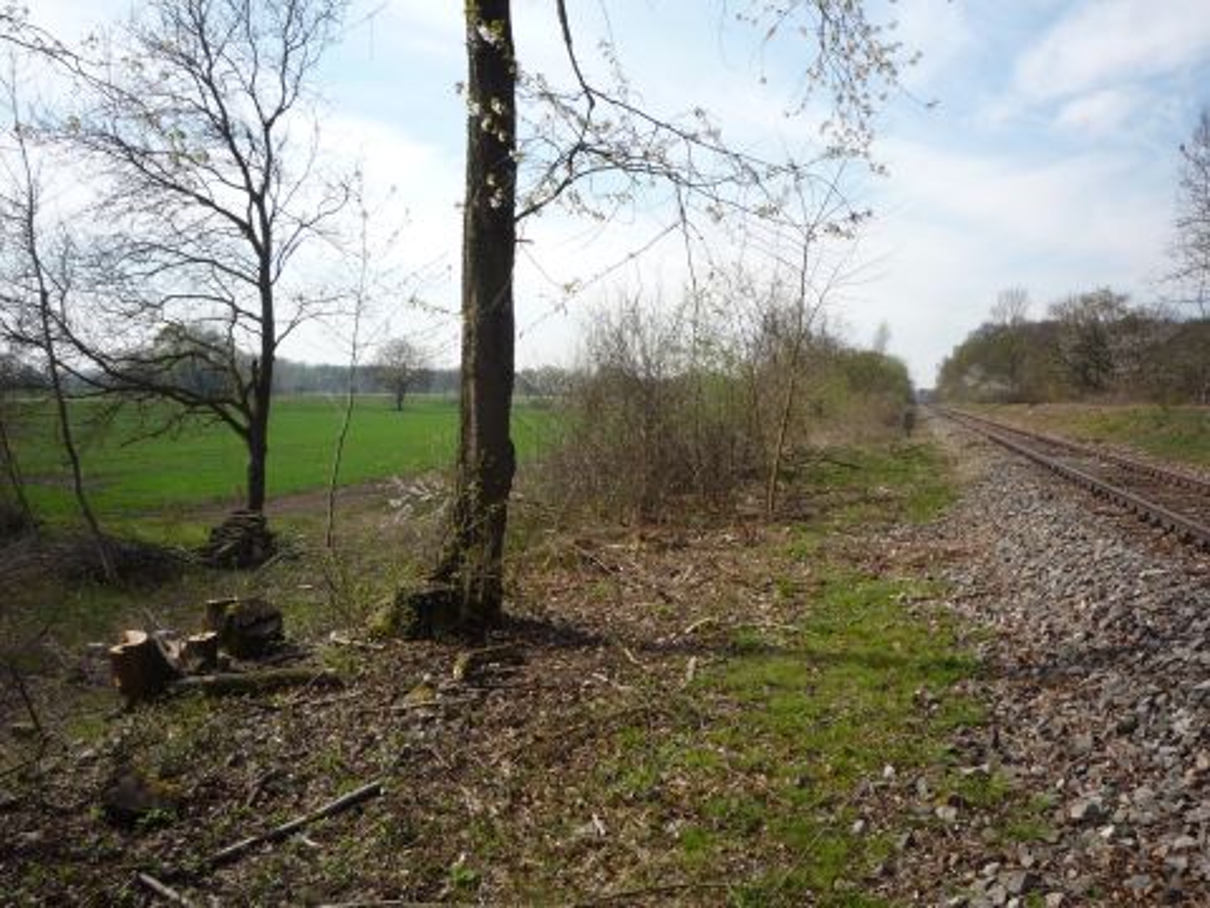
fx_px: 1119
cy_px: 454
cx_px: 605
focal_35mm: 32
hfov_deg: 56.8
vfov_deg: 44.2
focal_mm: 5.2
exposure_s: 1/400
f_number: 4.5
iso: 100
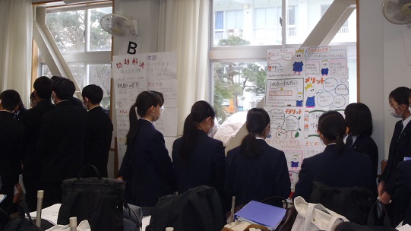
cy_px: 50
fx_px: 534
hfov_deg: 42.1
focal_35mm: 49
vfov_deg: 24.1
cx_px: 225
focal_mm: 6.83
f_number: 4.6
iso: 200
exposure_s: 1/40
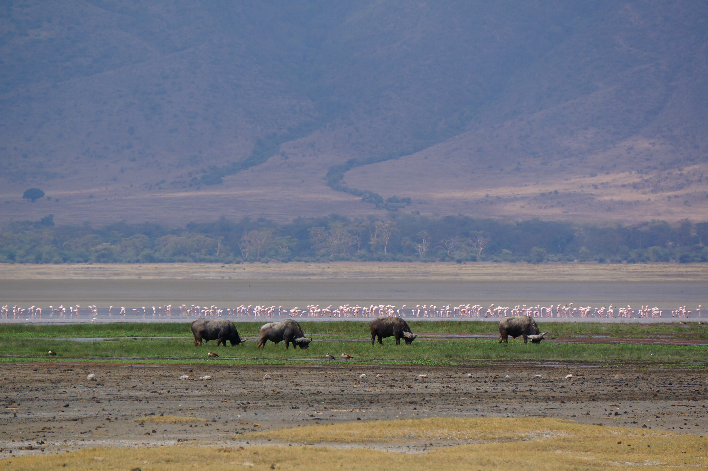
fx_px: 6188
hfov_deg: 6.5
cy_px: 236
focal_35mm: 315
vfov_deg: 4.4
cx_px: 354
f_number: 8
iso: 100
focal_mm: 210
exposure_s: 1/400
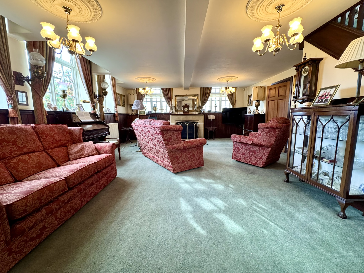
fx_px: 147
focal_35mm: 14
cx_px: 182
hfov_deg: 102.1
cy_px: 136
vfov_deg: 85.7
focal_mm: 2.22
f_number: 2.2
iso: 250
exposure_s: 1/100
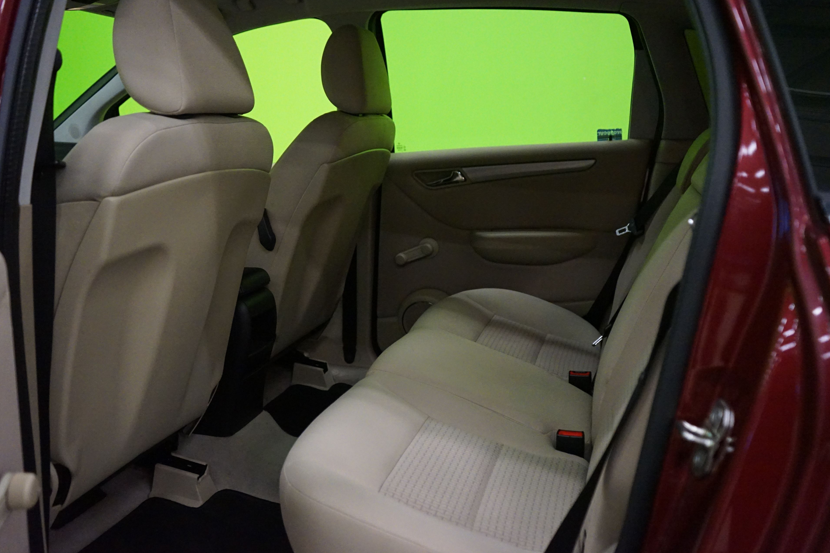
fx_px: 715
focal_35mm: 31
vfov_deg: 42.3
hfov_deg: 60.3
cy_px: 277
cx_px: 404
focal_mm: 30
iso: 6400
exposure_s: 1/100
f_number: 3.5
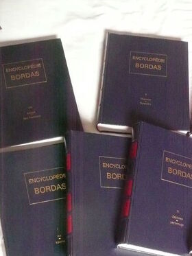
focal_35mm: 48
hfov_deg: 29.6
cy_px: 202
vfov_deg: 38.3
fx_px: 355
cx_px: 154
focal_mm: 4.6
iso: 800
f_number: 3.3
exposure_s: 1/60
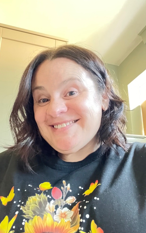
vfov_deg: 59.7
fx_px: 204
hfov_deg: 39.4
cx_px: 68
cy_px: 117
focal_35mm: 32
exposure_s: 1/15
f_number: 2.2
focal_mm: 2.71
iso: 2000
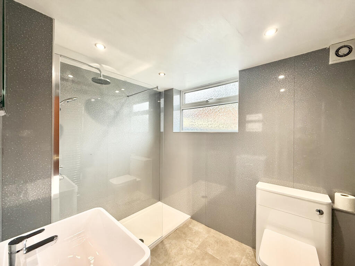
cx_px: 178
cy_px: 133
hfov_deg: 102.1
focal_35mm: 14
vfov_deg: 85.7
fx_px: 144
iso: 100
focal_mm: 2.22
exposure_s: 1/100
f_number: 2.2
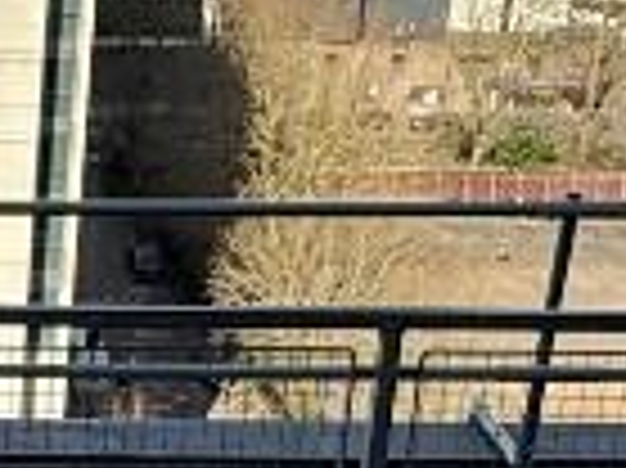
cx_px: -261
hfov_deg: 17.5
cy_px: 378
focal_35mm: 103
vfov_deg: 14.3
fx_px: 1861
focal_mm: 2.22
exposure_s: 1/2092
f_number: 2.2
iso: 50
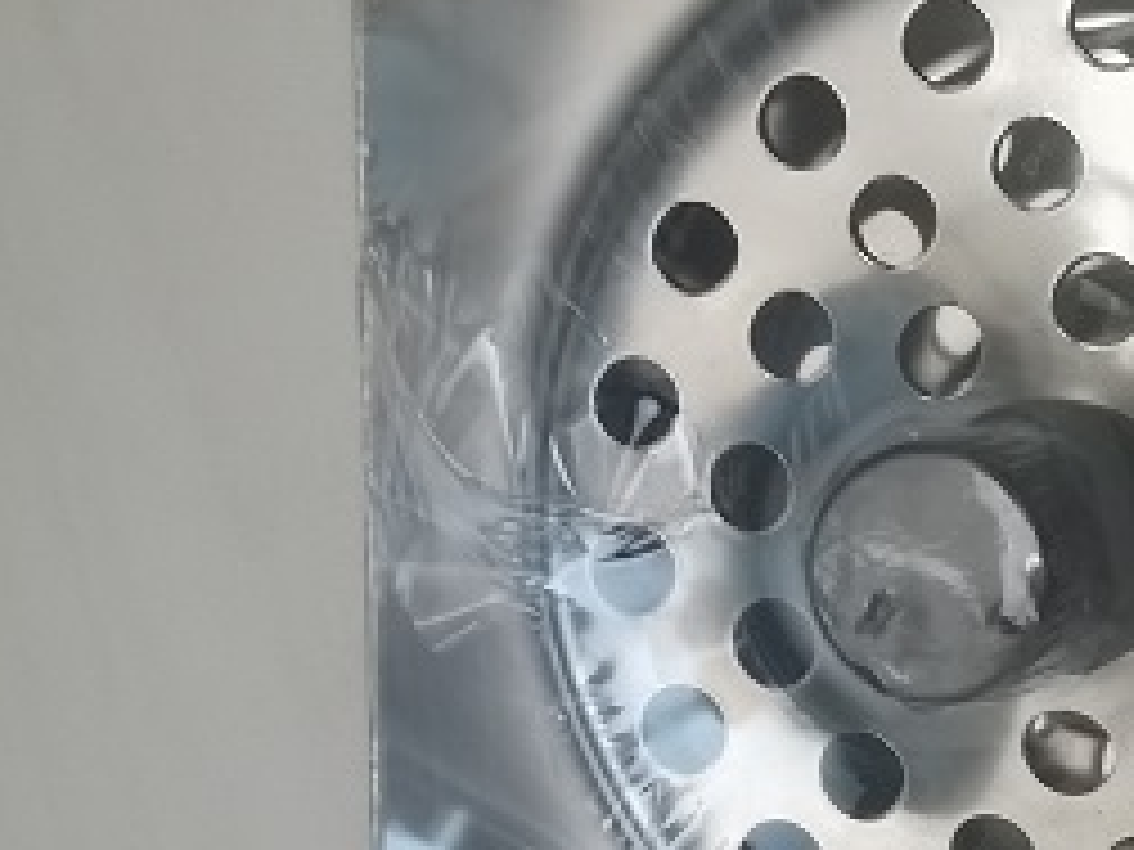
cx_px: 1192
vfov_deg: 23.6
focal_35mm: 62
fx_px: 2031
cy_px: 495
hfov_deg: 28.8
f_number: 2.2
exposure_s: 1/50
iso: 200
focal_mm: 2.26
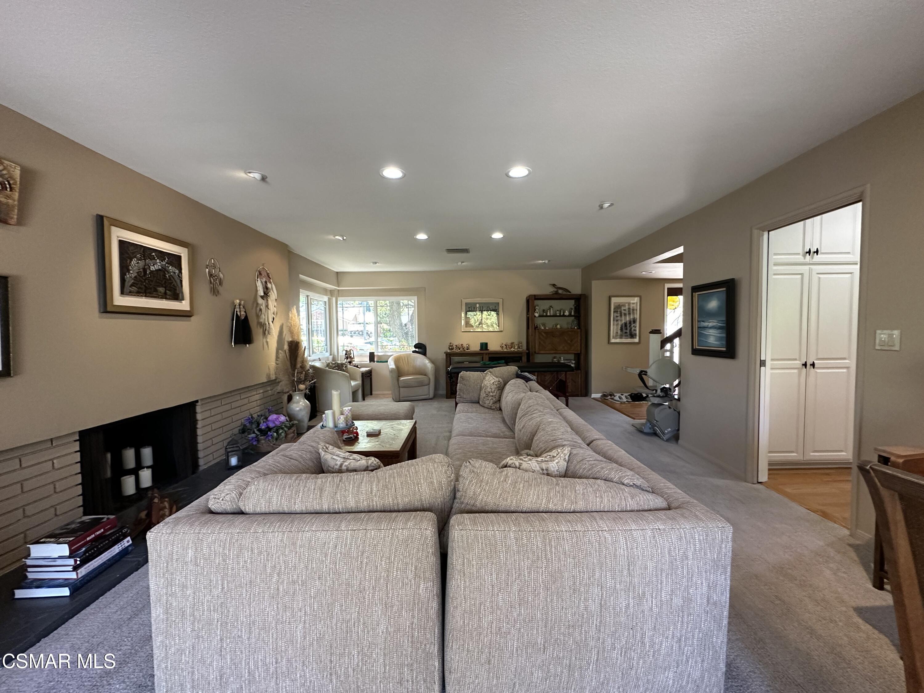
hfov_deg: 102.1
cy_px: 346
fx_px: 374
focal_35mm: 14
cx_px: 462
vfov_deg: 85.7
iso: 320
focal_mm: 2.22
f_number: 2.2
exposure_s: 1/120
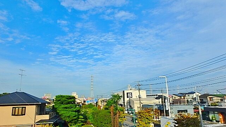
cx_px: 113
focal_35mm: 23
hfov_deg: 78.7
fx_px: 138
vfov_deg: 49.3
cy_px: 73
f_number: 6
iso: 125
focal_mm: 3.7
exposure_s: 1/500
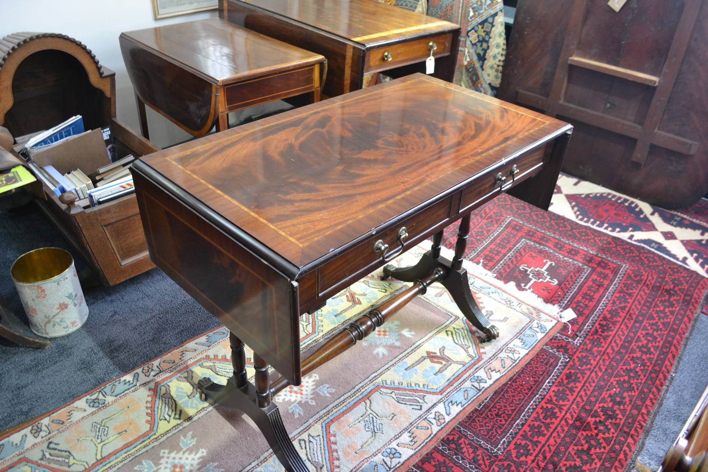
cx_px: 354
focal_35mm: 27
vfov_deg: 47.9
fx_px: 531
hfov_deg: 67.4
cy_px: 236
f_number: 3.5
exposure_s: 1/15
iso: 720
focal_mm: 18
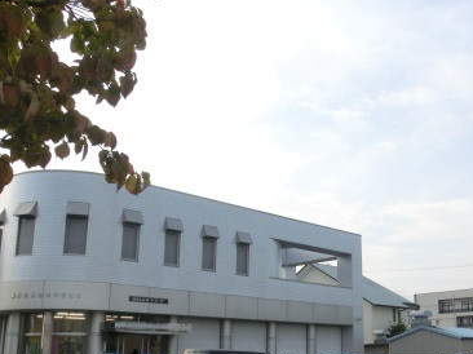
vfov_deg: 34.1
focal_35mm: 42
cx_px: 321
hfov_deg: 44.1
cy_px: 225
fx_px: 574
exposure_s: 1/800
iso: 80
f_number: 3
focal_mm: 4.24
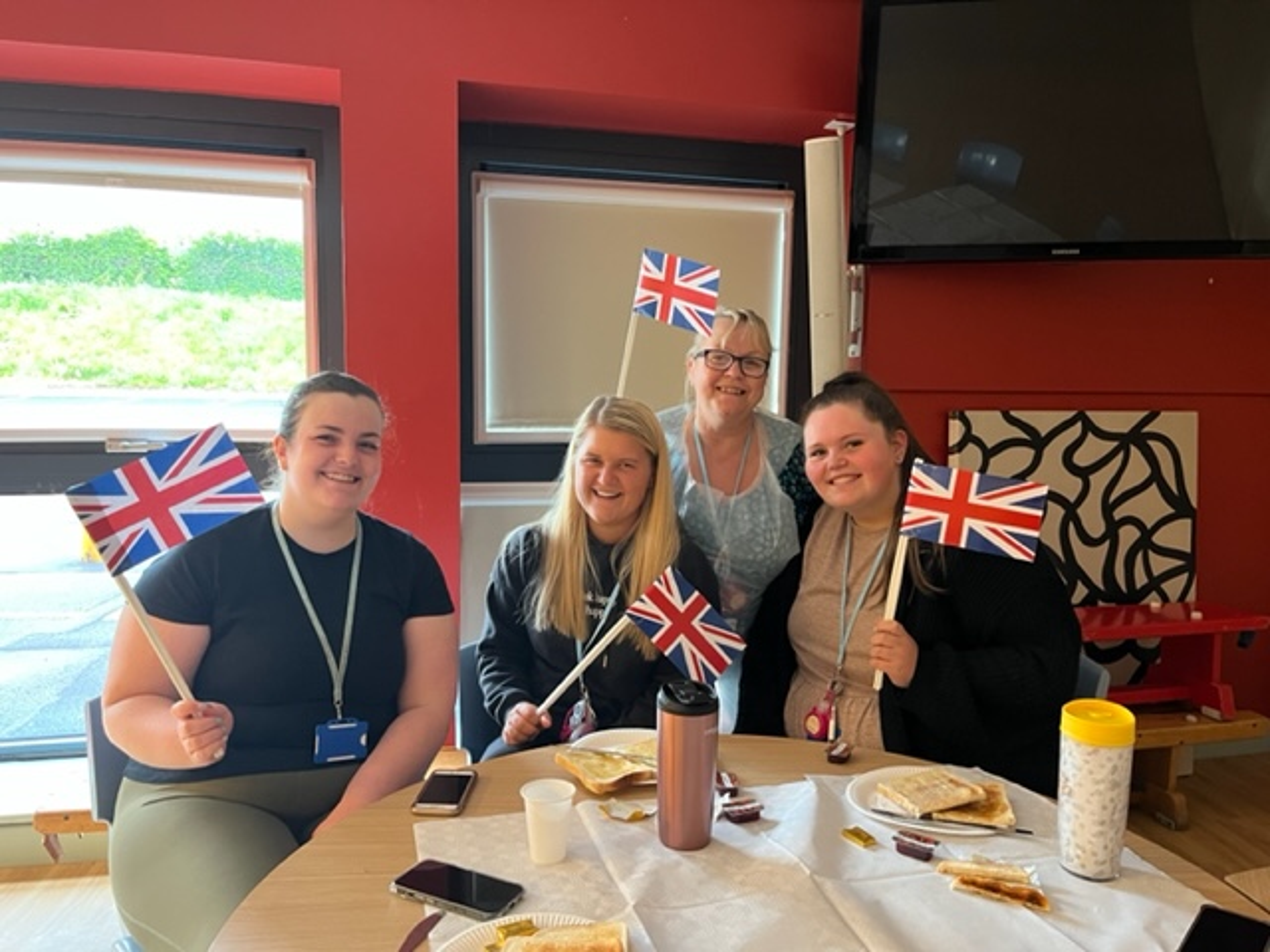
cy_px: 476
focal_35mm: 26
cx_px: 635
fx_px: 954
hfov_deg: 67.3
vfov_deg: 53.1
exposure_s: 1/50
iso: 400
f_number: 1.6
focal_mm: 5.1
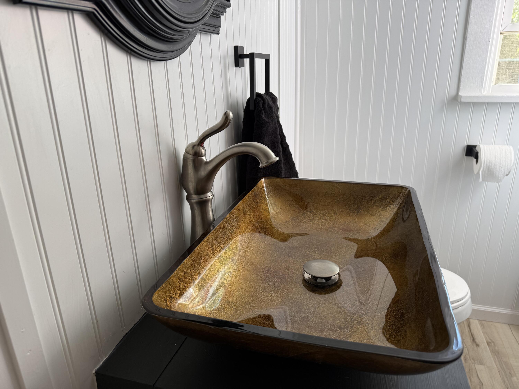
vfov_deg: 56.8
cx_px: 260
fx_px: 360
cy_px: 194
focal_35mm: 24
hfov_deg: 71.6
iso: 64
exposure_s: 1/188
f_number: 1.78
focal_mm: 6.76
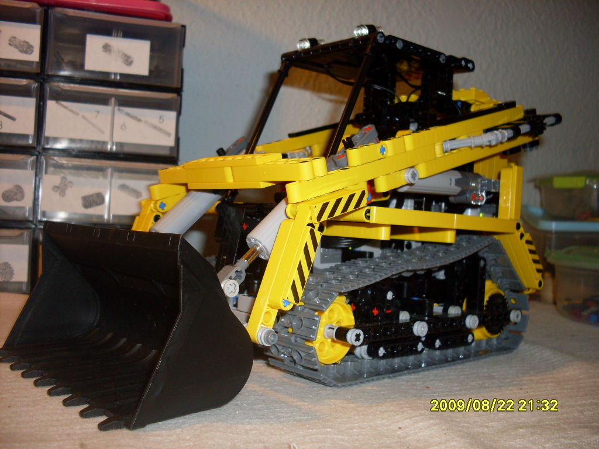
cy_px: 224
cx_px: 300
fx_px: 658
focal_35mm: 38
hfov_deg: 49.0
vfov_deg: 37.7
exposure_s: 1/45
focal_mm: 6.3
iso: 100
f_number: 2.8
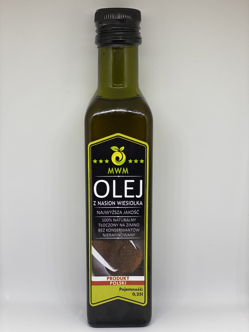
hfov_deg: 28.0
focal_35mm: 52
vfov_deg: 36.8
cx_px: 124
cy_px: 166
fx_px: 499
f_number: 2
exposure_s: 1/122
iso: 40
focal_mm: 6
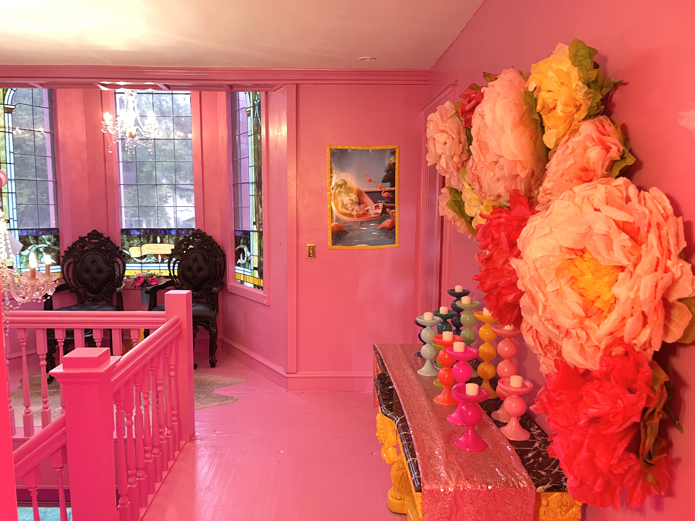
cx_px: 348
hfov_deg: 67.3
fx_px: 522
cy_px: 260
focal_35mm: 26
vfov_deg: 53.1
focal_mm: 5.1
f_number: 1.6
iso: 1000
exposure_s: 1/24
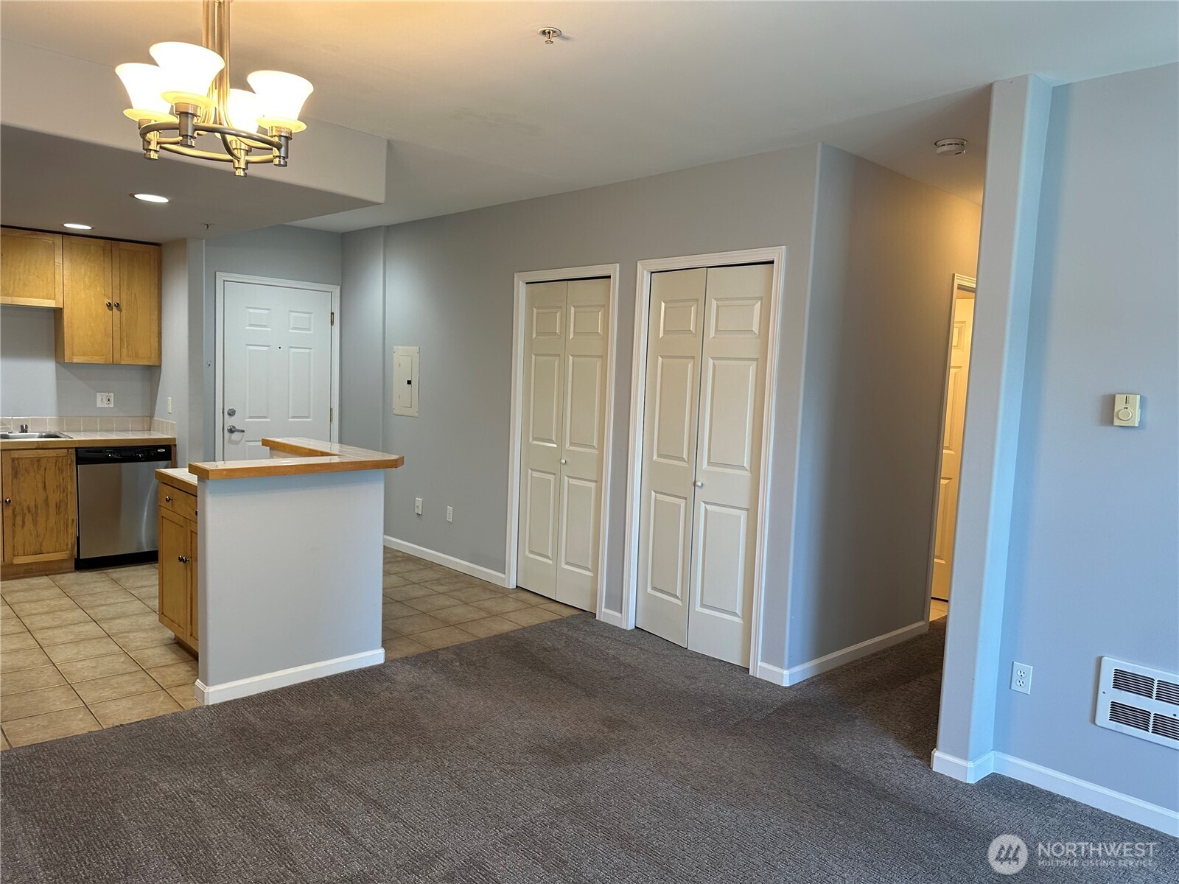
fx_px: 817
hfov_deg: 71.6
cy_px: 442
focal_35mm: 24
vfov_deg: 56.8
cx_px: 590
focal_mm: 6.86
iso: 125
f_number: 1.78
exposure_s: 1/60
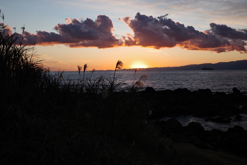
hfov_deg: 48.5
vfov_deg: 33.4
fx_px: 274
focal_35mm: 40
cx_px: 124
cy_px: 82
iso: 200
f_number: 3.5
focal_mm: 26
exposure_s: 1/160
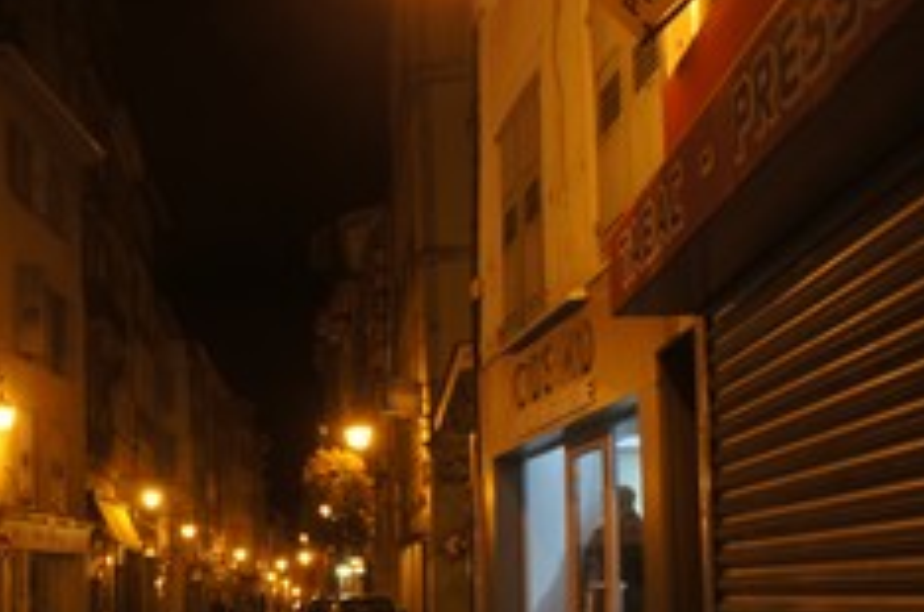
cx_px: 115
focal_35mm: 53
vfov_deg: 24.8
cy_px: 531
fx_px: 1358
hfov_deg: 35.6
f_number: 3.5
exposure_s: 1/30
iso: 1250
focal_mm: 18
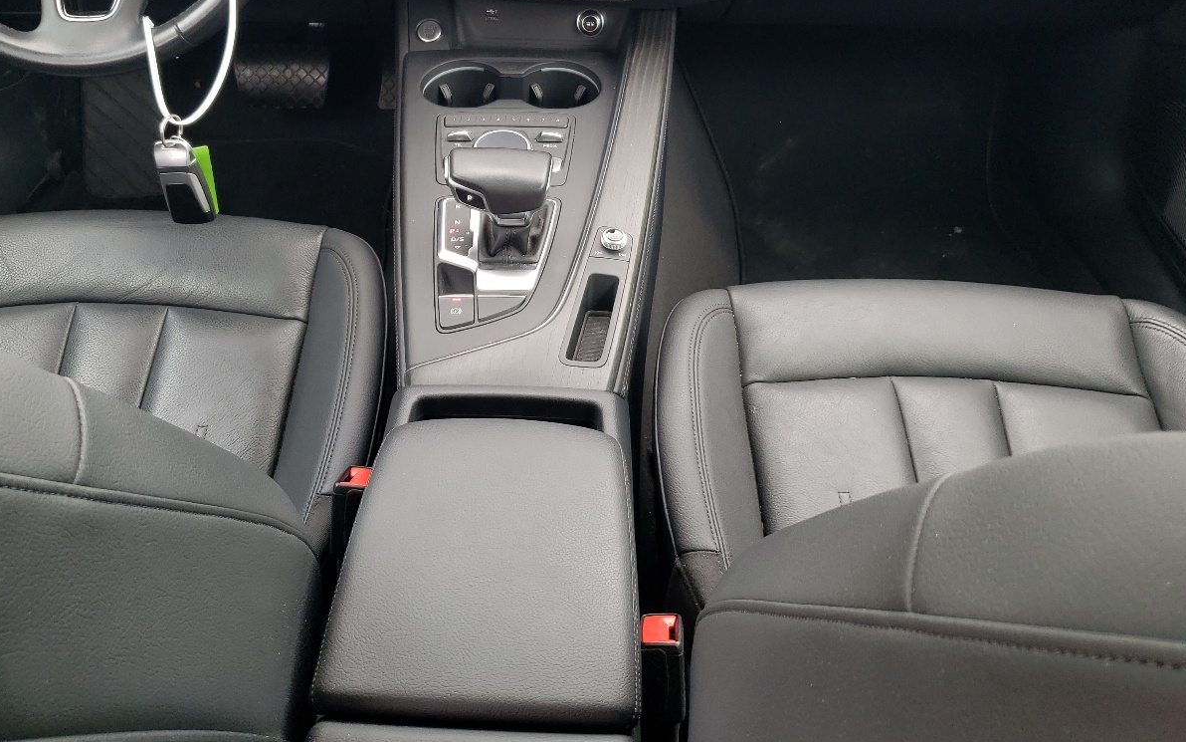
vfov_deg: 33.8
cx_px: 519
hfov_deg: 52.6
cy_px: 193
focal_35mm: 37
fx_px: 1196
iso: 50
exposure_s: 1/147
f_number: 1.5
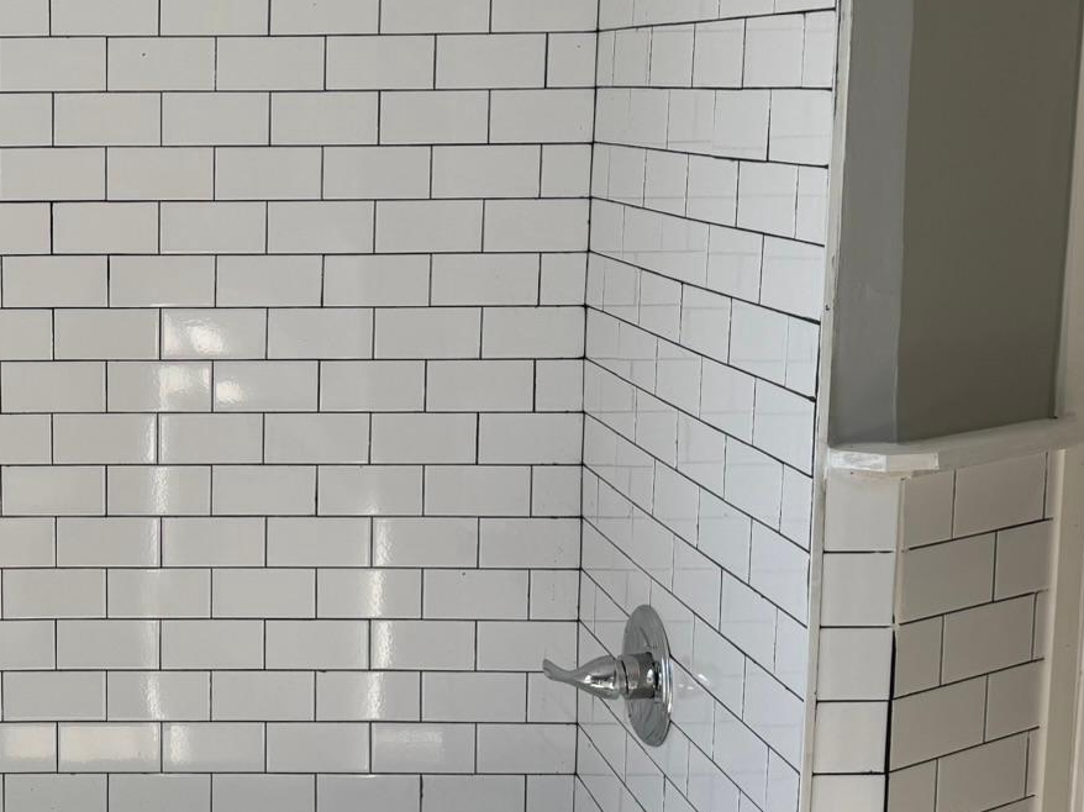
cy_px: 307
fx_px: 1753
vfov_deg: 26.0
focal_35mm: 56
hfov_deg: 32.3
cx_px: 60
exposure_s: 1/514
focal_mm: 6.76
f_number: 1.78
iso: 80
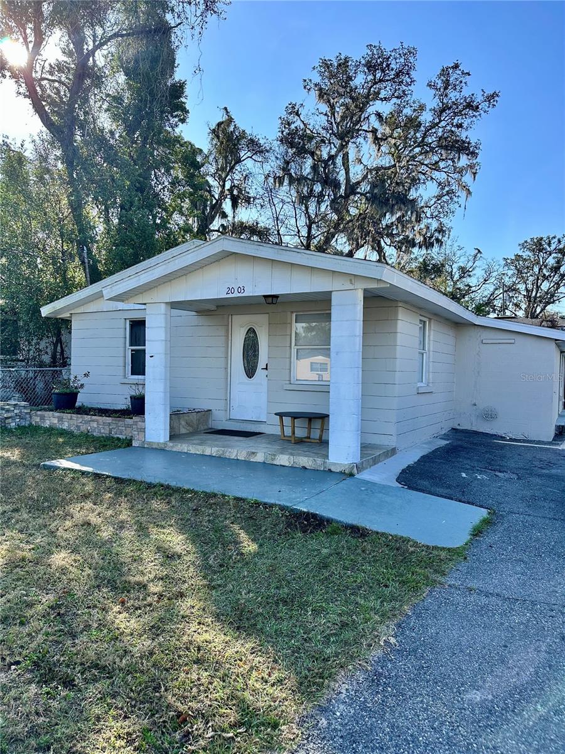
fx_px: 522
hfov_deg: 56.8
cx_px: 282
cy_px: 377
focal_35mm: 24
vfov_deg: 71.6
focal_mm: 6.86
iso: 80
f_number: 1.78
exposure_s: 1/1562
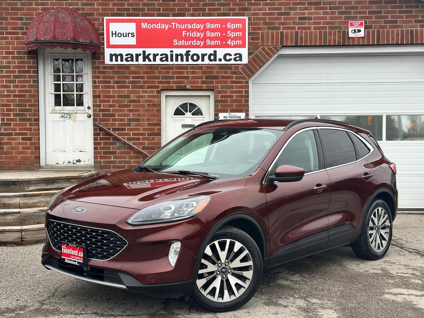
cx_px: 212
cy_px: 159
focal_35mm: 48
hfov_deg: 39.7
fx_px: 588
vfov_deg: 30.3
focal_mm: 6.86
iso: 64
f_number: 1.78
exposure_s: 1/627
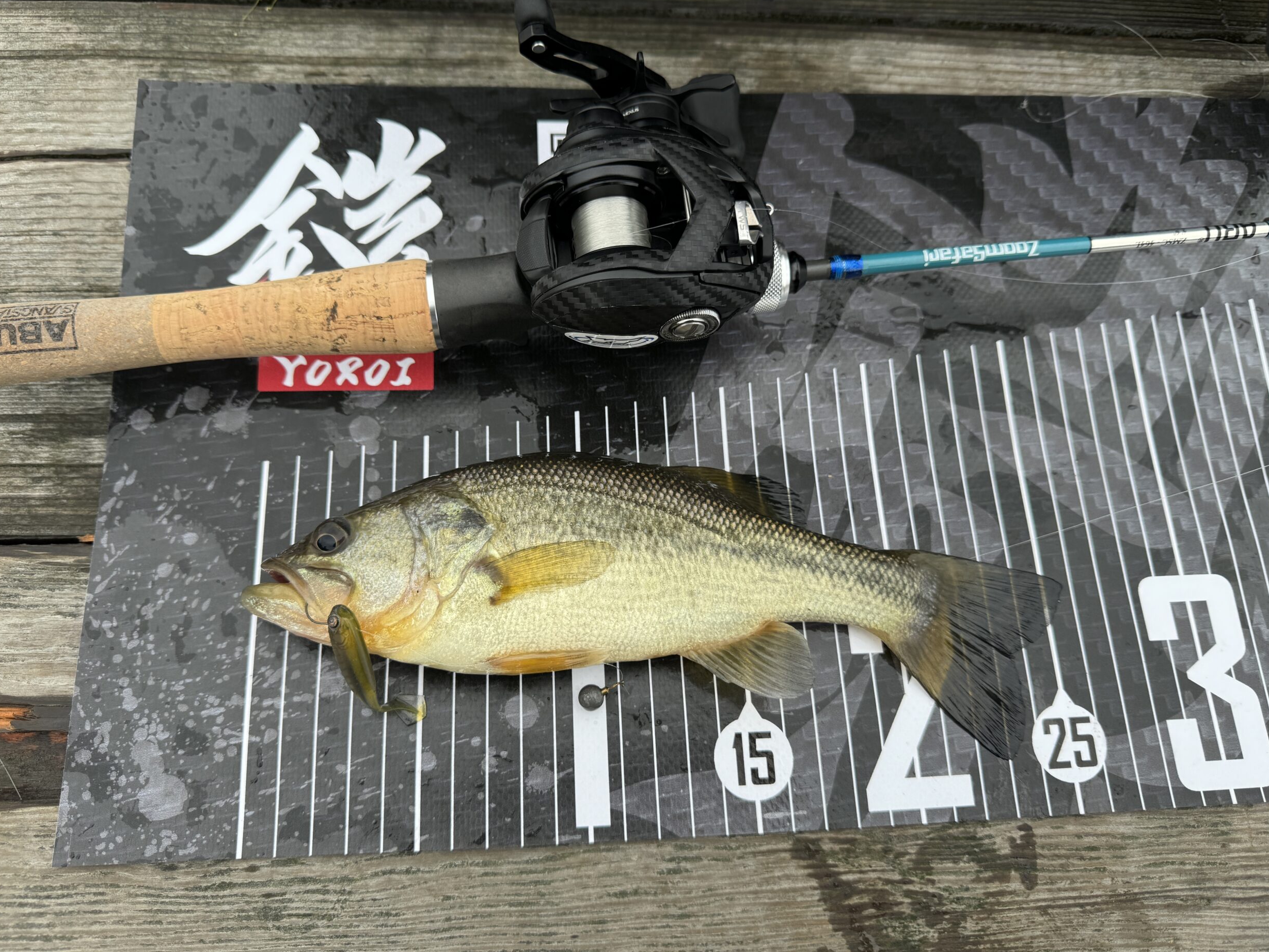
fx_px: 916
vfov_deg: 54.9
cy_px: 473
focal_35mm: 25
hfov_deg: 69.4
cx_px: 614
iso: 64
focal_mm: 6.86
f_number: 1.78
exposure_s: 1/265
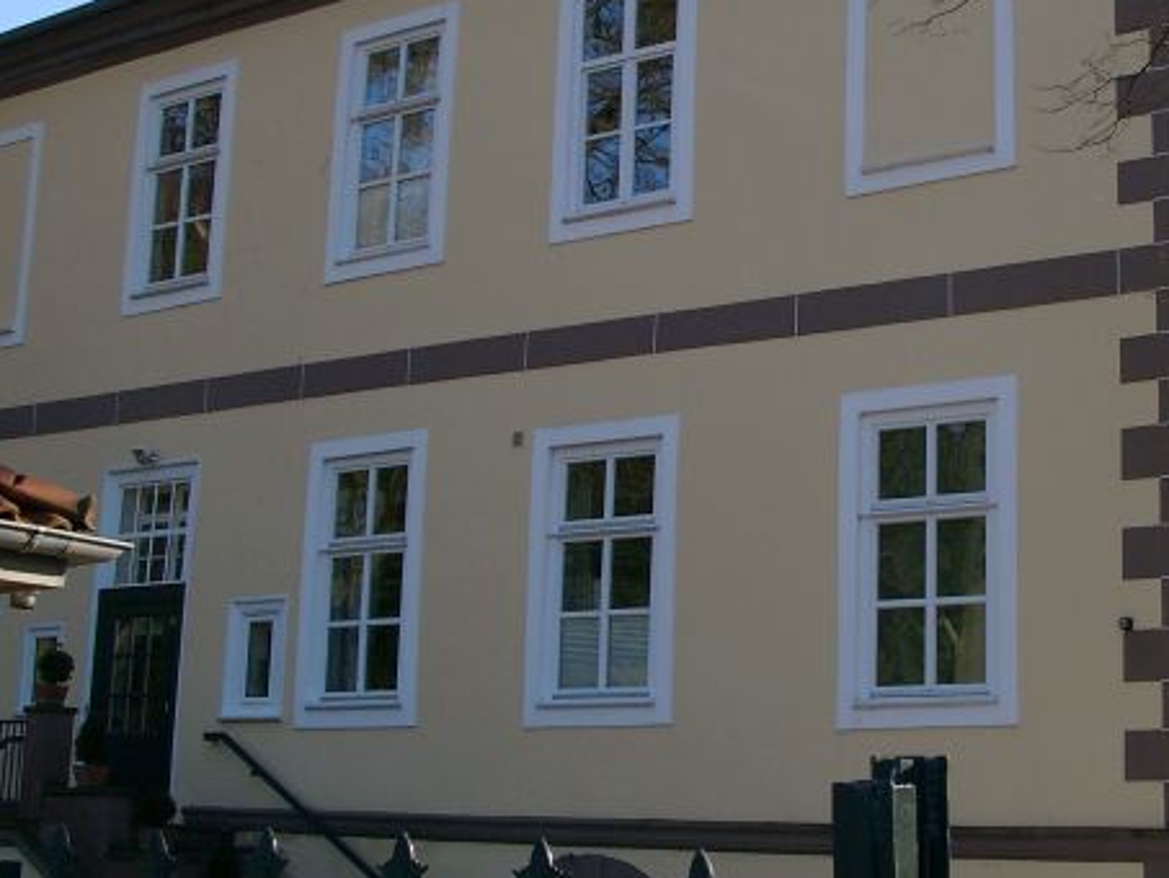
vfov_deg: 24.4
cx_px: 862
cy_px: 336
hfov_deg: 31.7
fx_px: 2027
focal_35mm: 60
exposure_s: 1/365
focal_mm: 7.13
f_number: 4
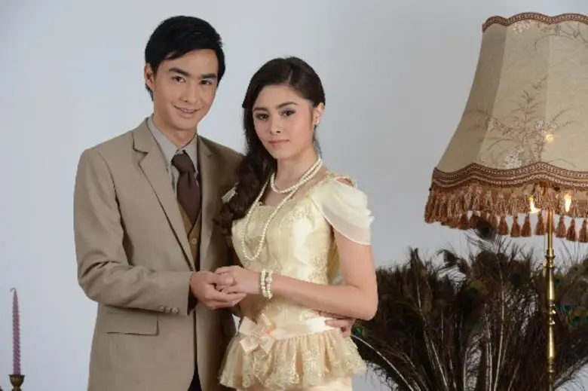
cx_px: 294
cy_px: 196
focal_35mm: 145
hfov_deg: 14.2
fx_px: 2367
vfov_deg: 9.5
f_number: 8
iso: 800
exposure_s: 1/125
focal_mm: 145
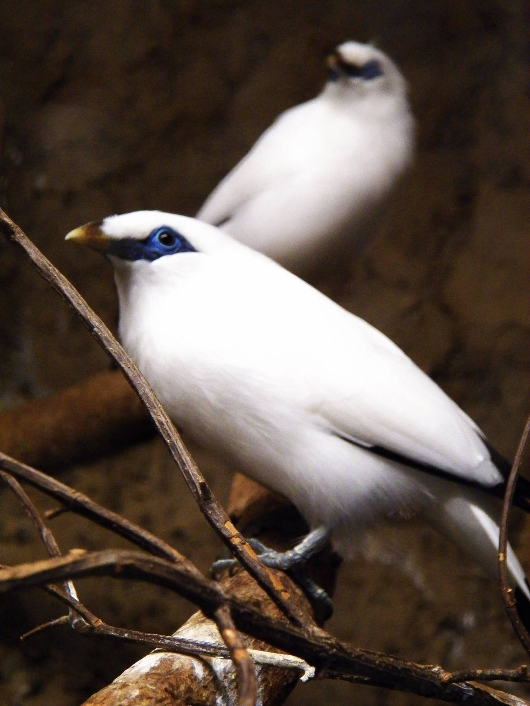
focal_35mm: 113
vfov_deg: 17.4
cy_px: 353
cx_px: 265
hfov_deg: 13.1
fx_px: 2307
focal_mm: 20.2
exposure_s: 1/40
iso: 800
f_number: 3.6
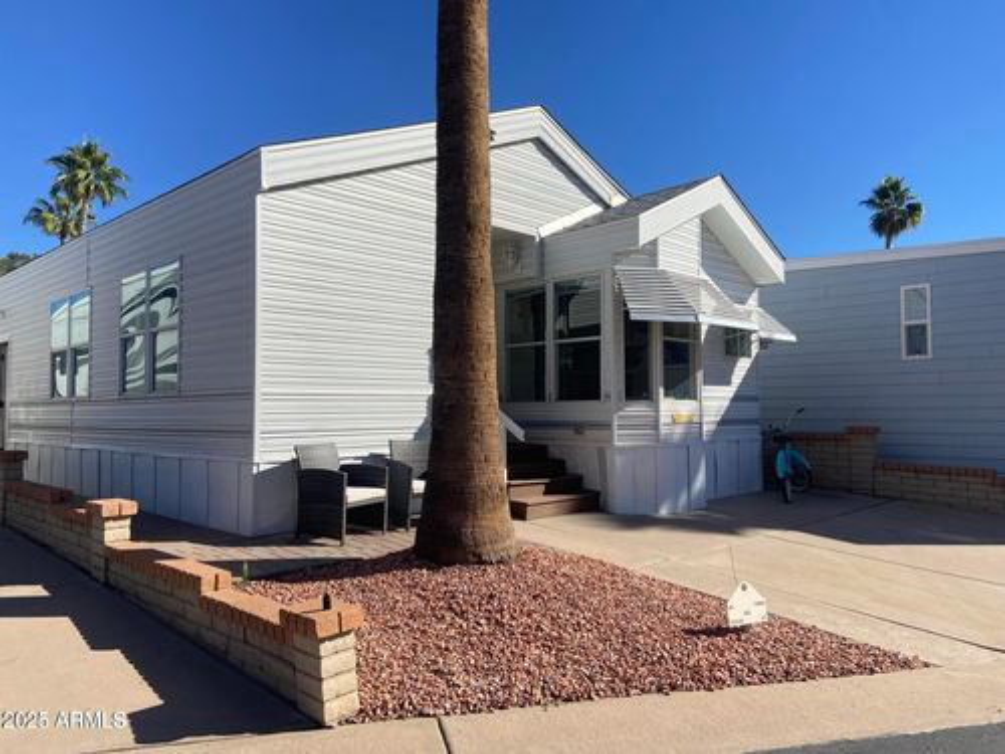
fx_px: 755
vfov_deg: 53.1
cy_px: 377
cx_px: 502
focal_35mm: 26
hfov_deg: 67.3
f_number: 1.8
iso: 32
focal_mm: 4.25
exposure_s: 1/3984
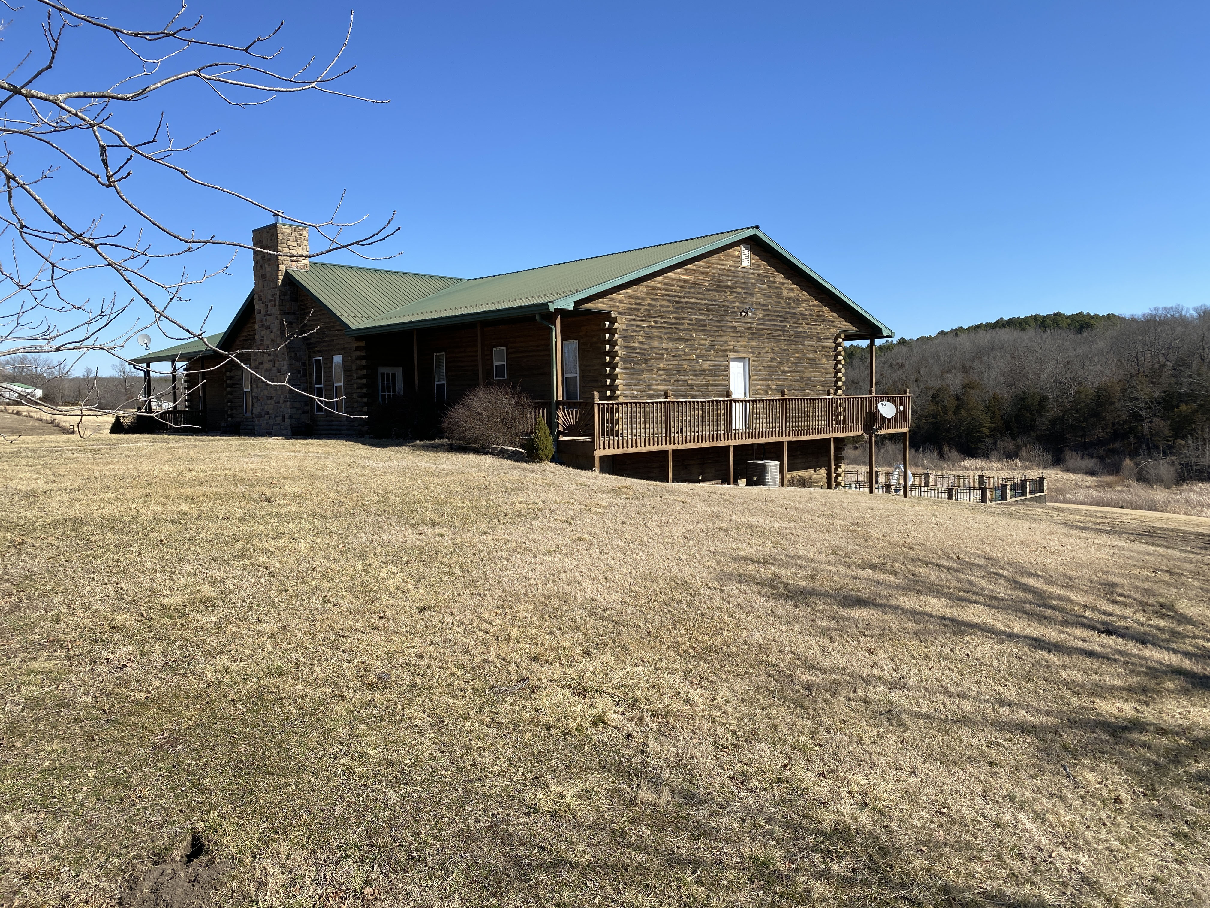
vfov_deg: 53.1
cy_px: 454
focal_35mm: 26
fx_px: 909
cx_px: 605
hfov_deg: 67.3
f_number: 1.8
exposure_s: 1/2513
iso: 32
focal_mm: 4.25
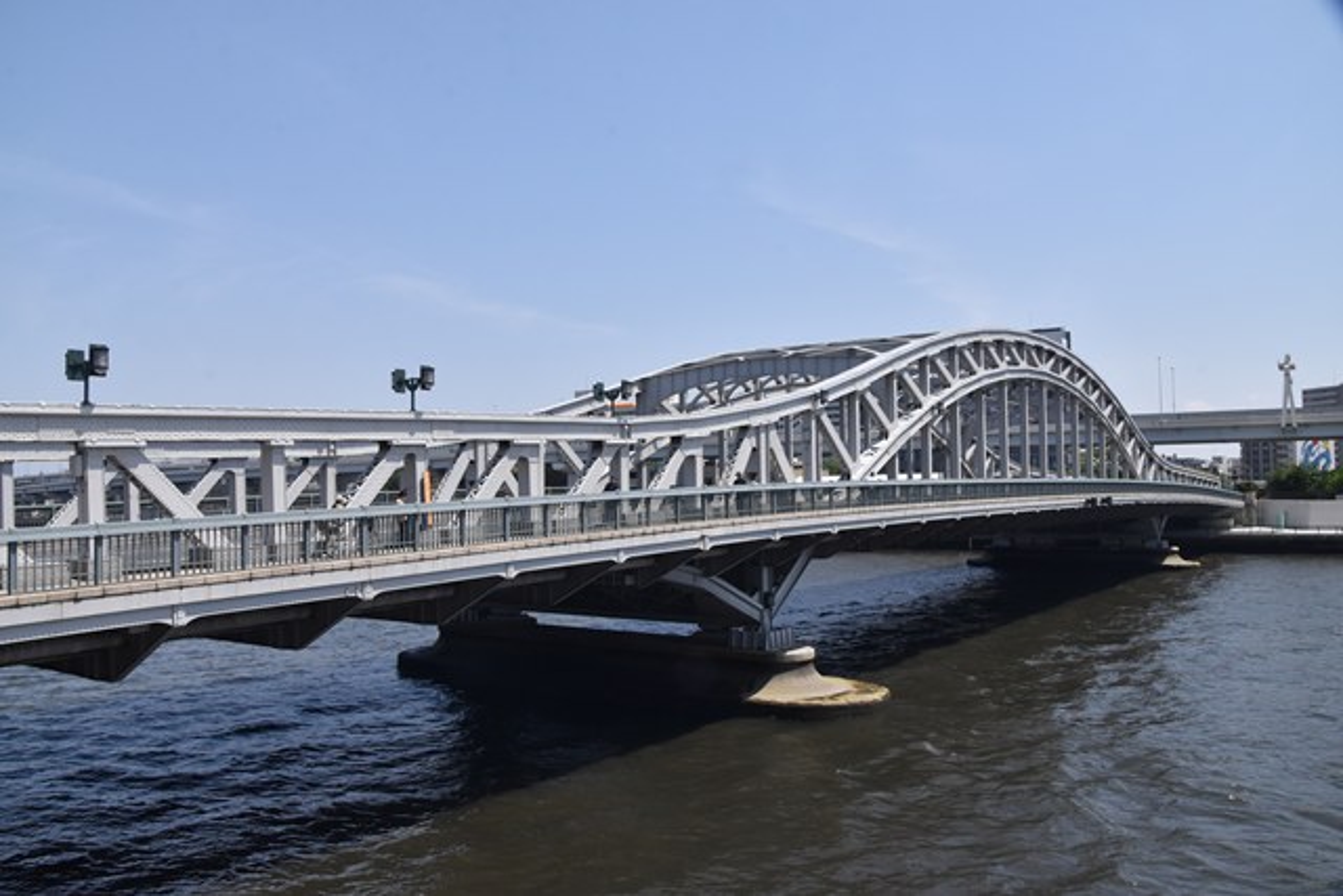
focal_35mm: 27
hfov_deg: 67.4
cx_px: 672
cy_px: 448
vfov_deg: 48.0
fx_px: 1007
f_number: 13
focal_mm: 18
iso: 800
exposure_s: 1/640
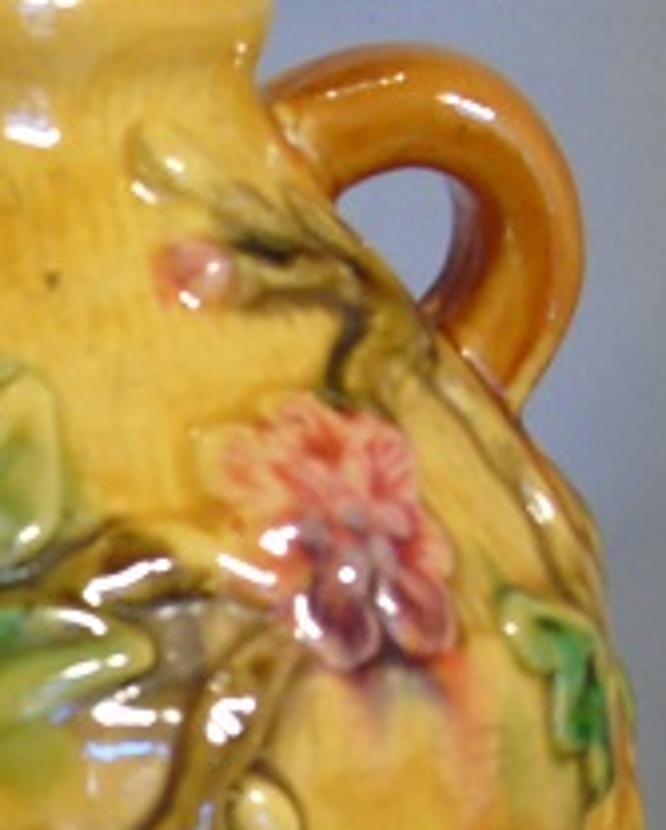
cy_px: 898
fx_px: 2950
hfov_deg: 12.6
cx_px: -116
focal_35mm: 120
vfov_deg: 15.6
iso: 400
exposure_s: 1/60
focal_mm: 7.1
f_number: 3.9
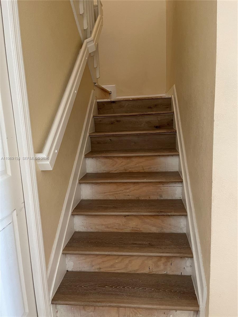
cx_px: 119
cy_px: 158
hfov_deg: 53.1
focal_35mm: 26
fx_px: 238
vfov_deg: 67.3
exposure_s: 1/40
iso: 400
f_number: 1.6
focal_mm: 5.1
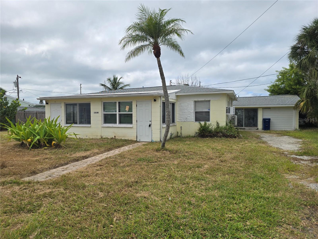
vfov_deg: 58.9
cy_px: 120
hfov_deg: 73.9
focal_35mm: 23
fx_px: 211
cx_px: 159
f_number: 1.7
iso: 12
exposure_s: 1/726
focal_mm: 6.3
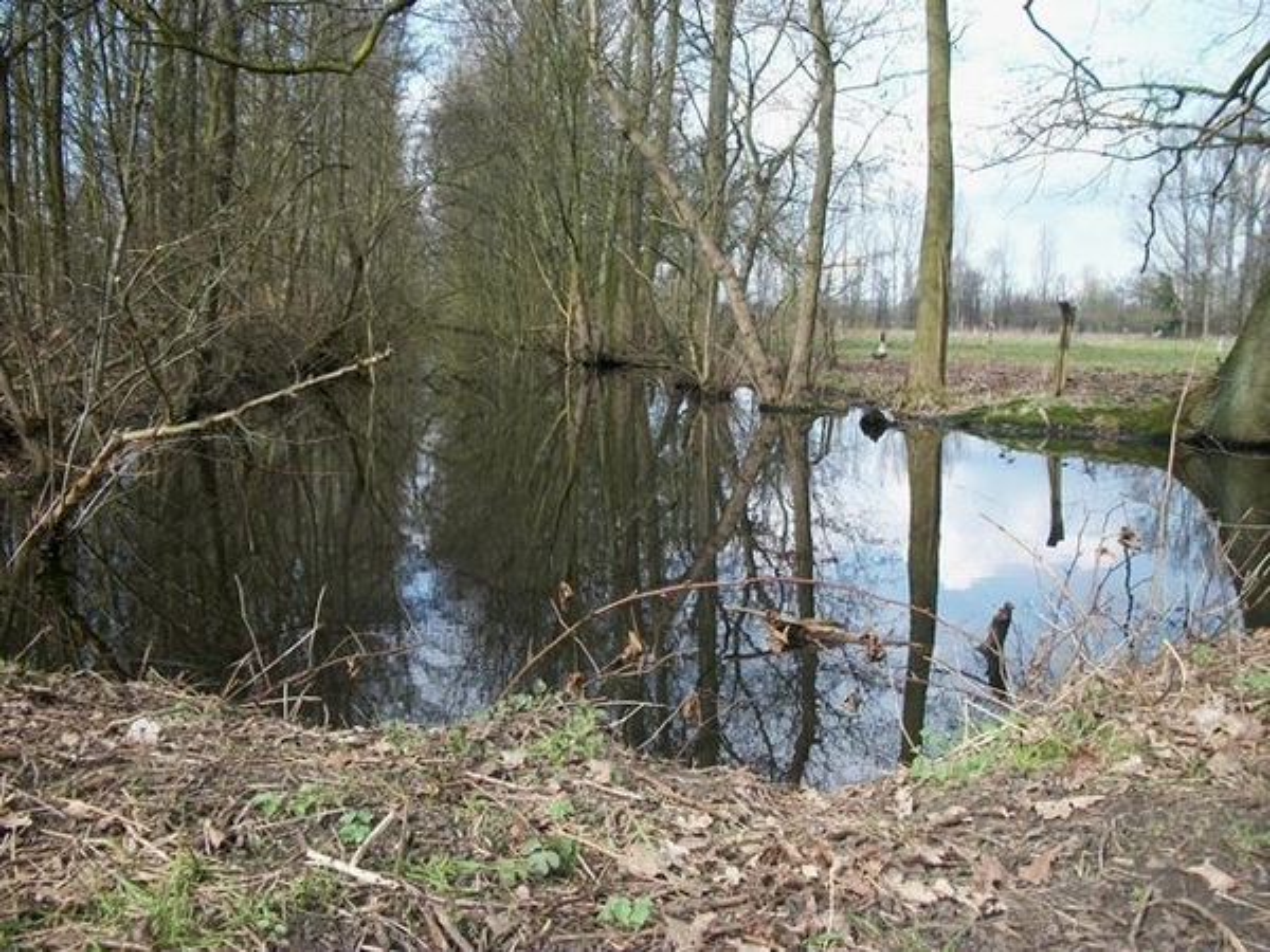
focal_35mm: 32
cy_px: 476
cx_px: 635
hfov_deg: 56.8
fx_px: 1174
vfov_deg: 44.2
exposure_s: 1/50
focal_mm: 5.7
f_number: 8.8
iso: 80
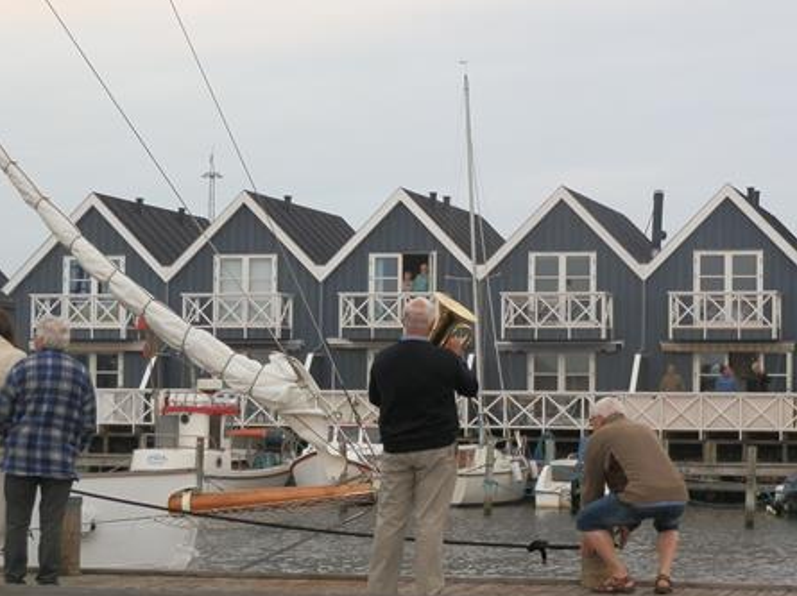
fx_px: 2347
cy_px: 319
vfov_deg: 14.5
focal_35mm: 102
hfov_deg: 19.3
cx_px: 450
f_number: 3.8
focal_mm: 12.25
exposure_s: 1/50
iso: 200
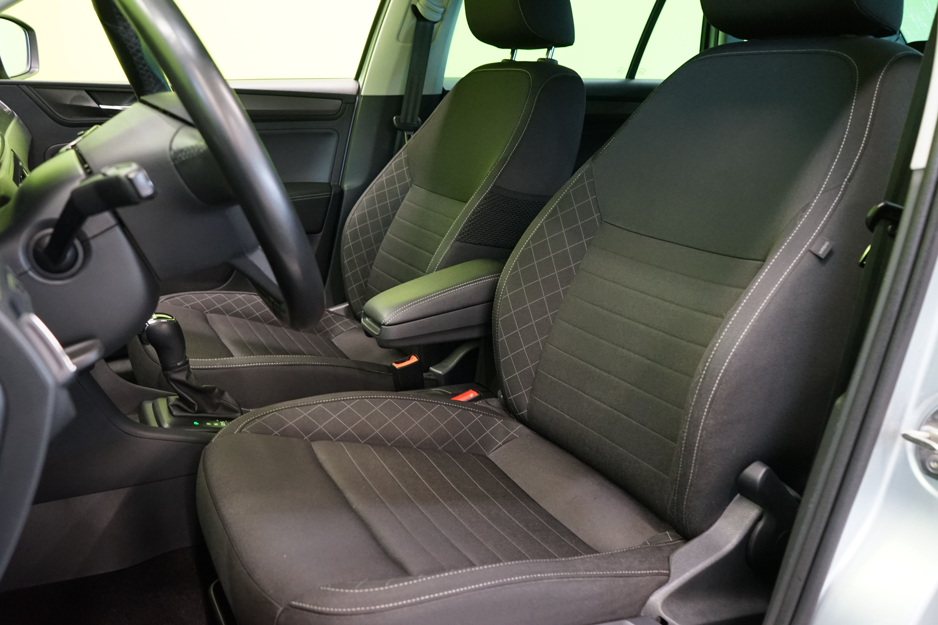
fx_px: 782
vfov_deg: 43.6
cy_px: 312
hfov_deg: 61.9
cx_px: 469
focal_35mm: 30
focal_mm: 30
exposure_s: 1/20
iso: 3200
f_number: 5.6
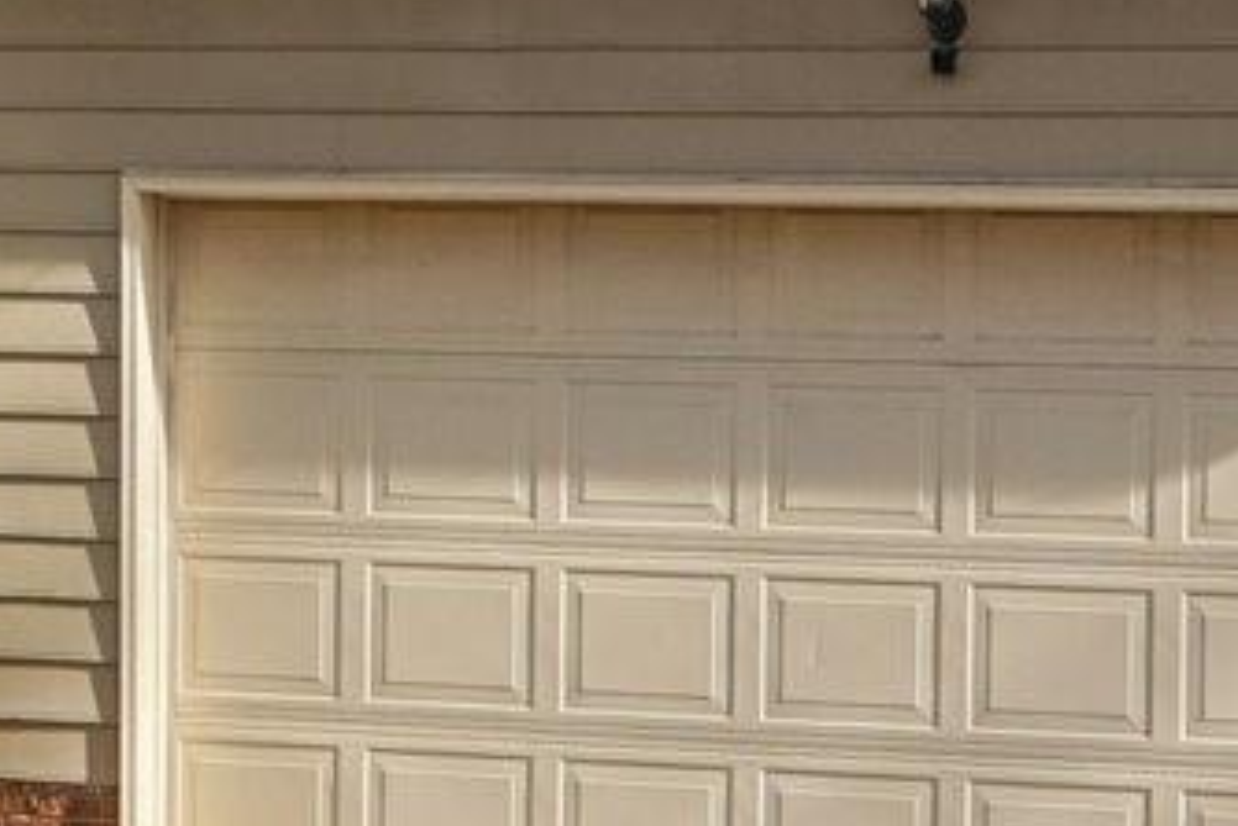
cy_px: -287
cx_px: -389
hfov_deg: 10.9
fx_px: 6330
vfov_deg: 7.4
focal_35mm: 184
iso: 100
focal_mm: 20
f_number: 8
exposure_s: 1/60
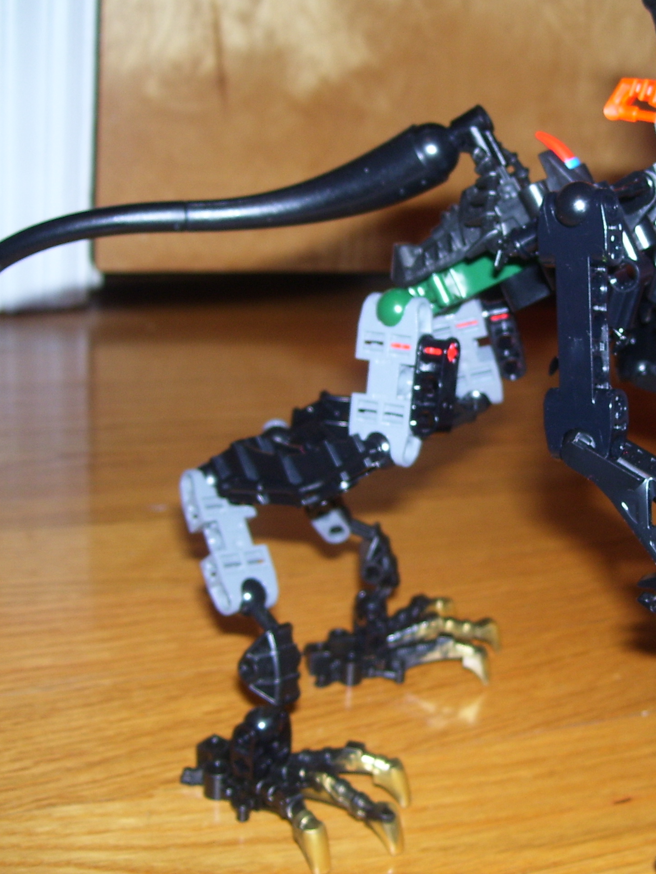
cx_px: 520
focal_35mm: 50
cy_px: 431
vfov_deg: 38.2
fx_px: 1263
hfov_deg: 28.5
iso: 80
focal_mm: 6
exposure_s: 1/60
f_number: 2.7
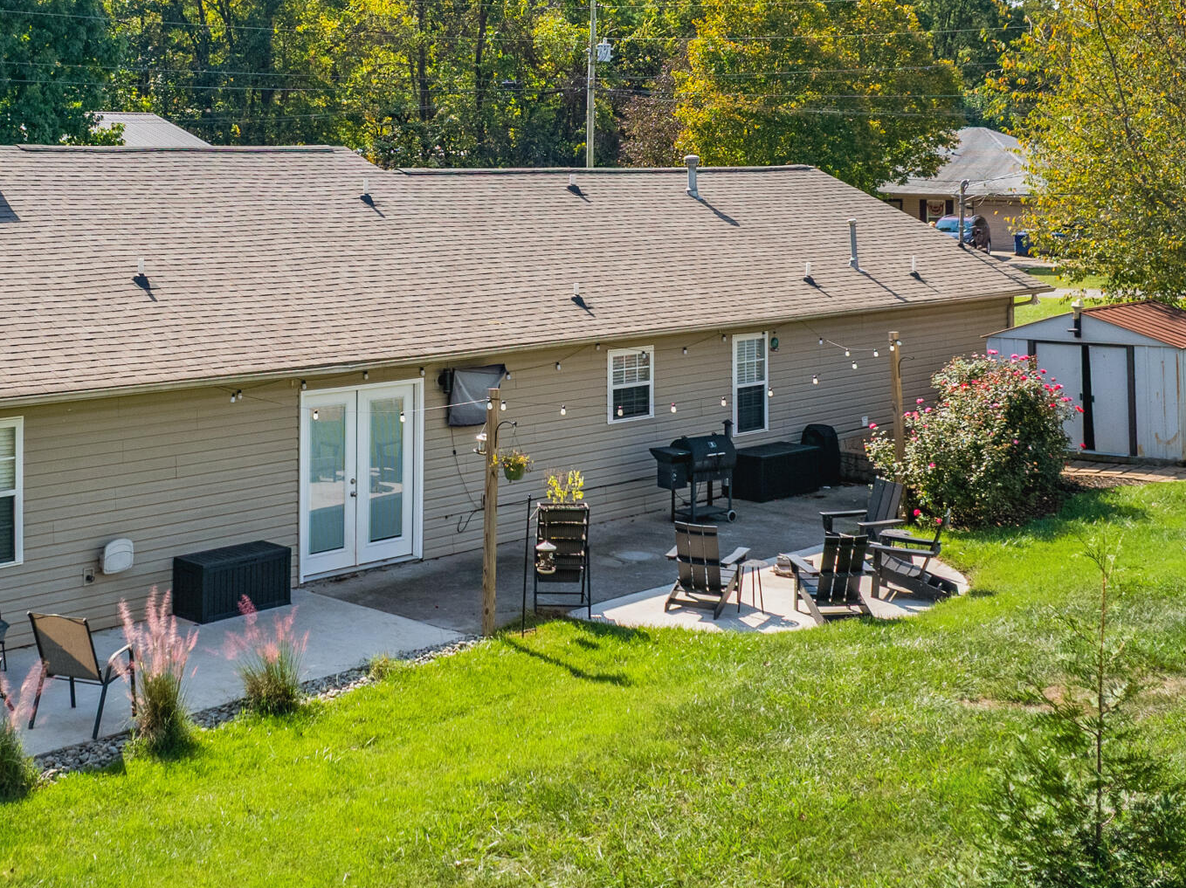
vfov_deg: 27.5
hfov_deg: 36.0
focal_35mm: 53
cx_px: 436
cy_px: 370
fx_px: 1815
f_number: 2.8
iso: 250
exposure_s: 1/2000
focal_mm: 12.29
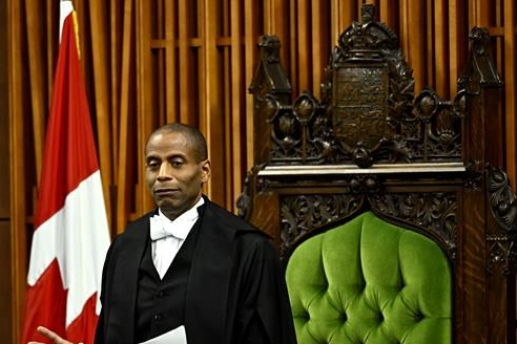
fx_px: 5687
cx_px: 267
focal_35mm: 396
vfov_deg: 3.5
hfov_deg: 5.2
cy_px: 226
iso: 2500
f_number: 2.8
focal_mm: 300
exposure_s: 1/320
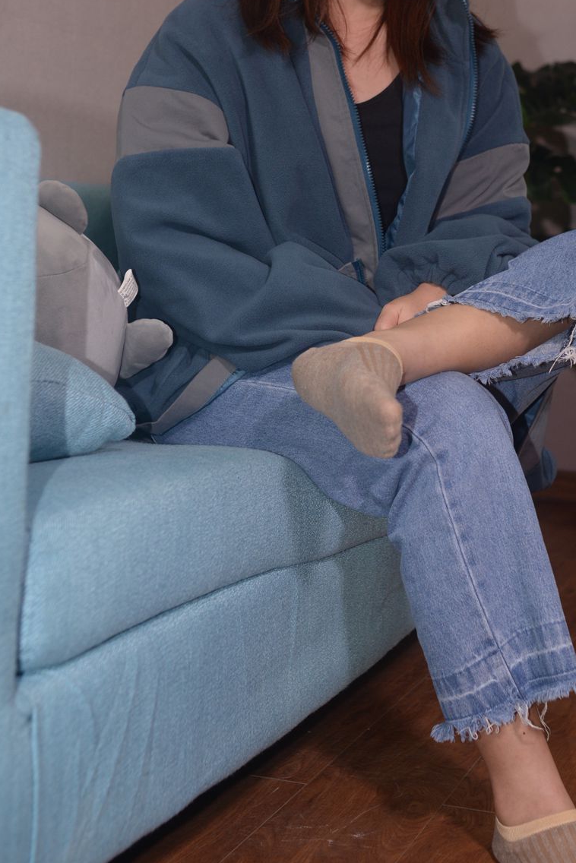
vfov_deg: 33.2
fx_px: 1439
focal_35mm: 60
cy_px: 328
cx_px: 389
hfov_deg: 22.5
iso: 400
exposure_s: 1/160
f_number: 4
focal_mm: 35
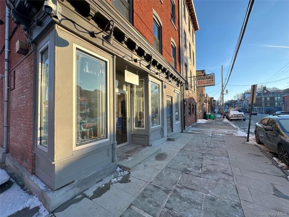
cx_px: 144
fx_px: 117
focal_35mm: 14
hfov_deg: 102.1
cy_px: 108
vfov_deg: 85.7
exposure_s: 1/963
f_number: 2.2
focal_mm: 2.22
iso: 40
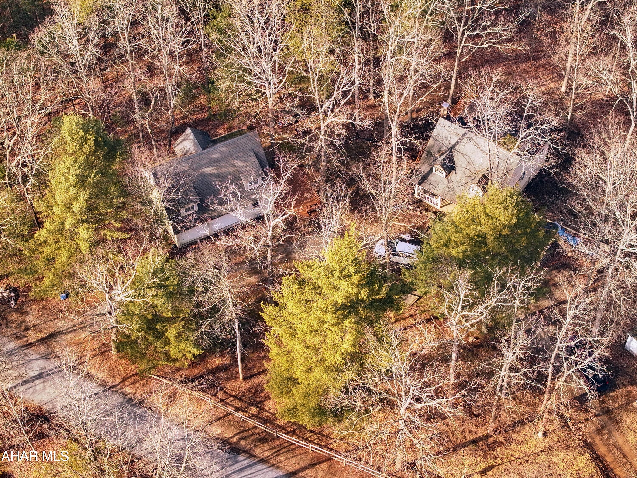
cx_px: 318
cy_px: 239
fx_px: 1288
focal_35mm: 70
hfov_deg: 27.8
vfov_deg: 21.0
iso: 130
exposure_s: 1/500
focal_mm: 19.35
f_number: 2.8
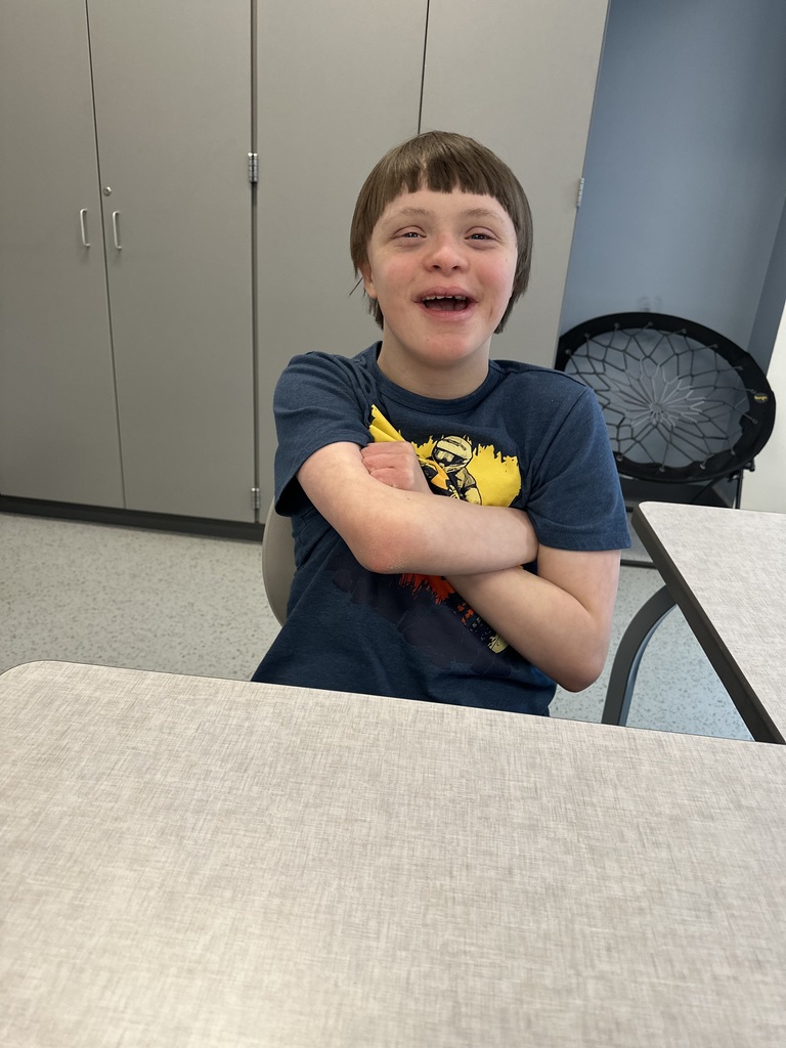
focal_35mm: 24
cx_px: 393
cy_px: 524
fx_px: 727
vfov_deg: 71.6
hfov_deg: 56.8
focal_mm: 6.86
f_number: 1.78
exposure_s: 1/40
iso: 200
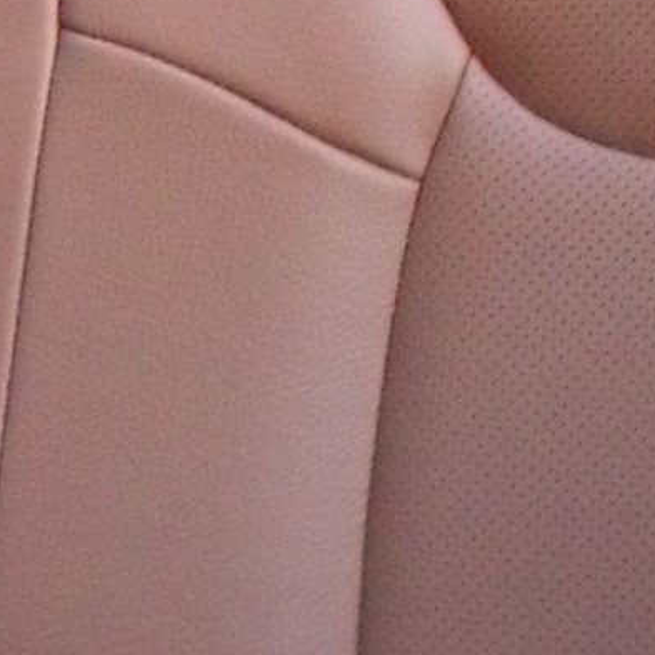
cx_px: -268
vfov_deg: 8.7
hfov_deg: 8.7
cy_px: 951
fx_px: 4217
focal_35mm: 197
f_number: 3.2
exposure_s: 1/15
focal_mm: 6.3
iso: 400
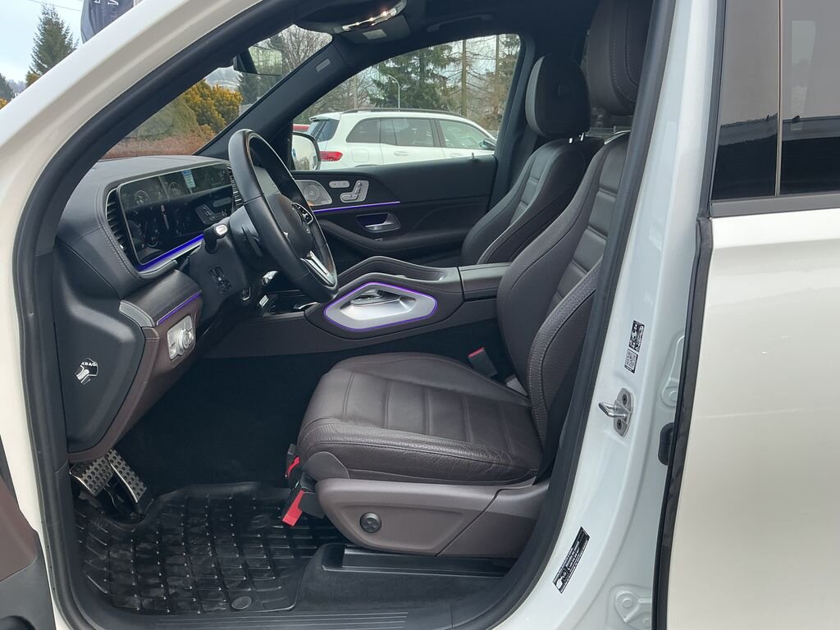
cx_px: 420
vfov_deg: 48.2
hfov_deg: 61.7
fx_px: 704
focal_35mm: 29
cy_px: 315
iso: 40
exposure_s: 1/60
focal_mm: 3
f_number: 1.8
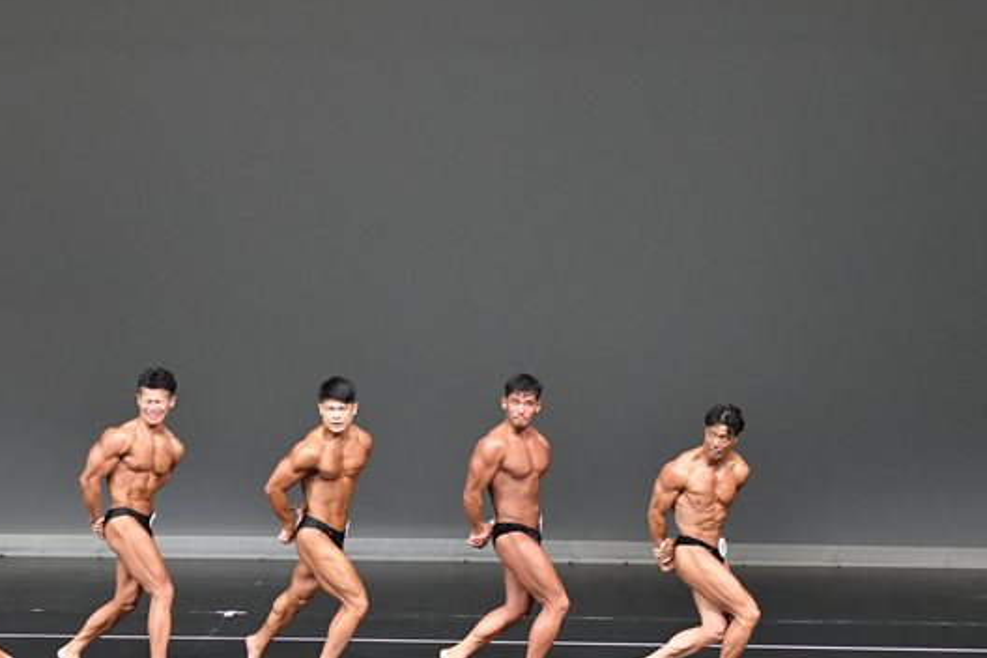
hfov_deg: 10.4
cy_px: 467
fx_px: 5428
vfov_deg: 6.9
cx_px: 276
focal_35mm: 198
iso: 5000
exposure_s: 1/400
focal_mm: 90
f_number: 5.6
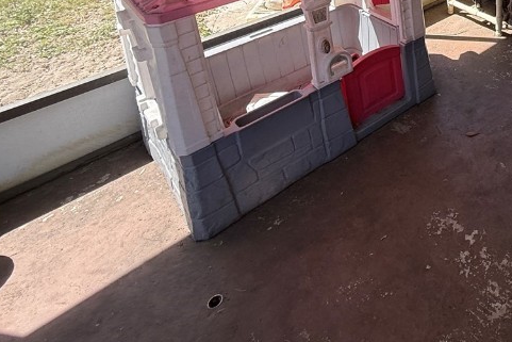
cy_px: -49
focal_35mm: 31
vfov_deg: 35.2
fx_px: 441
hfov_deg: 51.3
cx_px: 484
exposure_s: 1/266
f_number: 2.2
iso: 50
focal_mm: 2.22
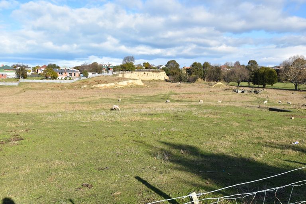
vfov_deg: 41.7
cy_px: 102
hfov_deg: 59.5
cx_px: 153
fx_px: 268
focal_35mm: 32
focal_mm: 21
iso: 200
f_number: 9
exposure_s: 1/320
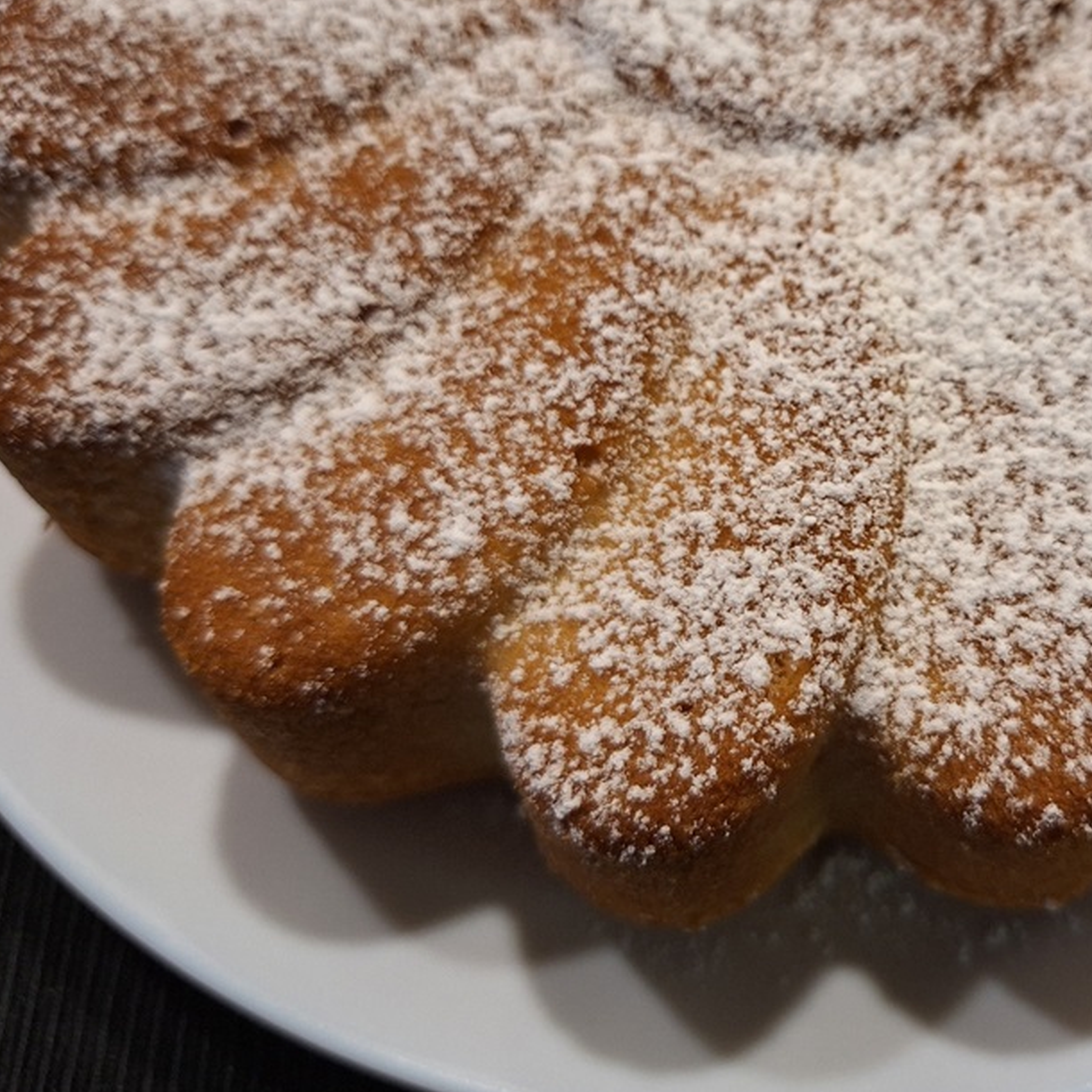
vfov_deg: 48.2
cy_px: 447
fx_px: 1213
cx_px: 811
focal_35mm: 34
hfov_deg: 46.8
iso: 200
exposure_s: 1/50
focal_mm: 5.54
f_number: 1.8
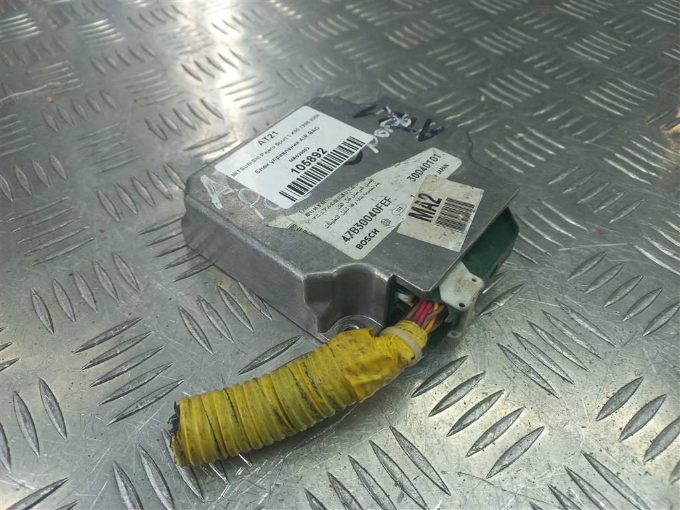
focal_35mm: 25
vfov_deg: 54.9
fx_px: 491
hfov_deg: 69.4
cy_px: 255
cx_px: 340
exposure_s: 1/50
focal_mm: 4.6
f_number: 1.8
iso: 40
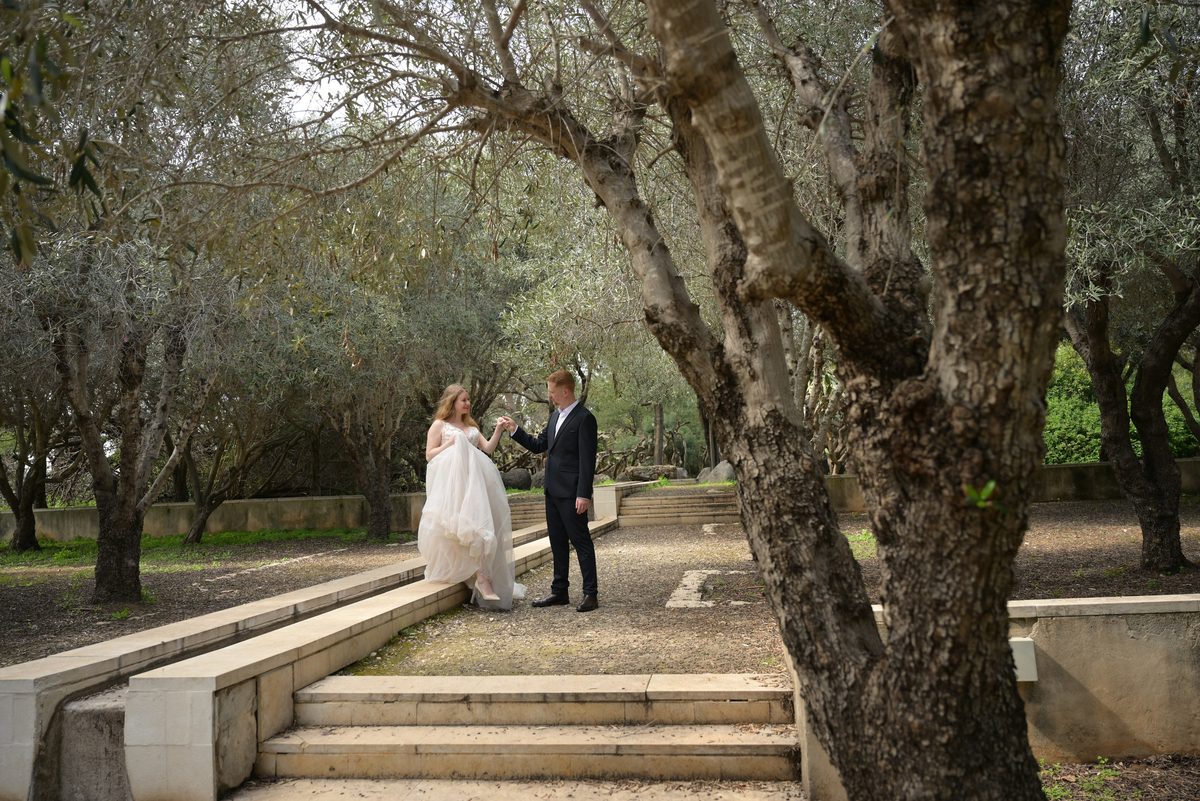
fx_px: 900
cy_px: 400
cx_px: 600
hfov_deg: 67.4
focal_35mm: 27
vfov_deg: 48.0
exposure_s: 1/320
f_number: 3.5
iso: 125
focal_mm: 27
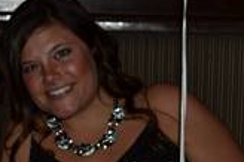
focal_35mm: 121
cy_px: 133
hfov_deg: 16.8
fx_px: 819
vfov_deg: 11.3
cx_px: 34
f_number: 4
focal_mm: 24
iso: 200
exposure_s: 1/5
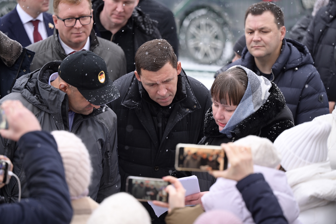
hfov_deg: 17.8
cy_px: 112
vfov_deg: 11.9
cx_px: 168
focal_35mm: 115
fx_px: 1073
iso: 640
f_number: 2.8
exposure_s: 1/250
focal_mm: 115
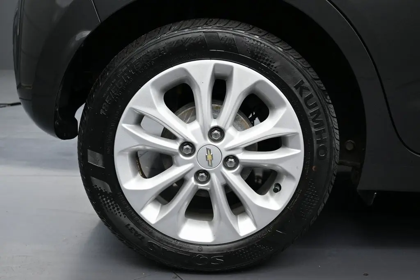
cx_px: 210
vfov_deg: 35.5
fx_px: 438
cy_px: 140
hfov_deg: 51.3
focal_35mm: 38
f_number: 4.2
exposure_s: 1/125
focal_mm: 25
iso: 450
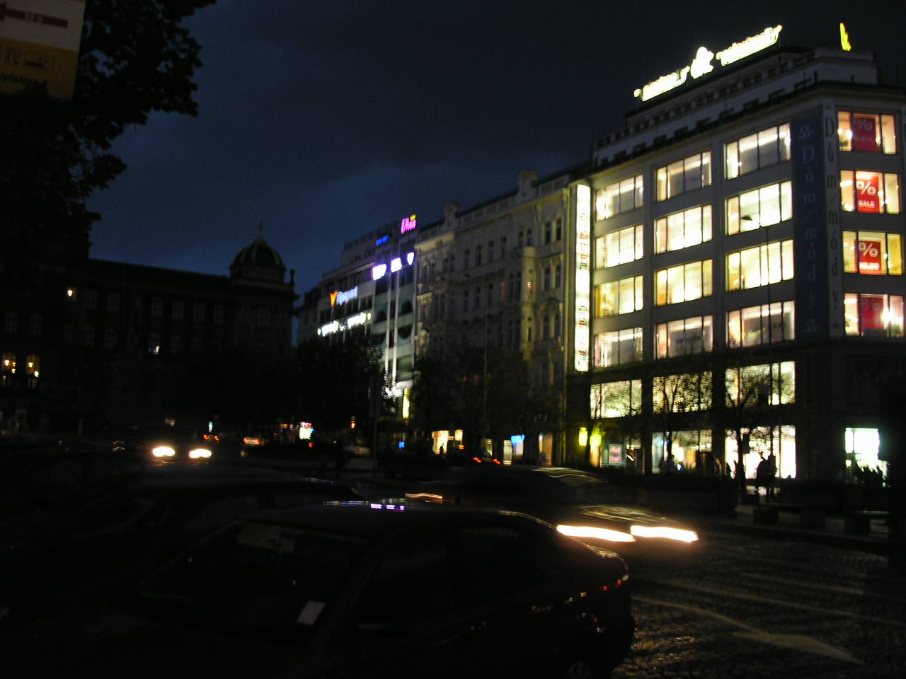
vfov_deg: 37.7
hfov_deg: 49.0
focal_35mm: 38
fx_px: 995
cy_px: 340
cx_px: 453
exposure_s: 1/8
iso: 200
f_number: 2.8
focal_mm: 7.8
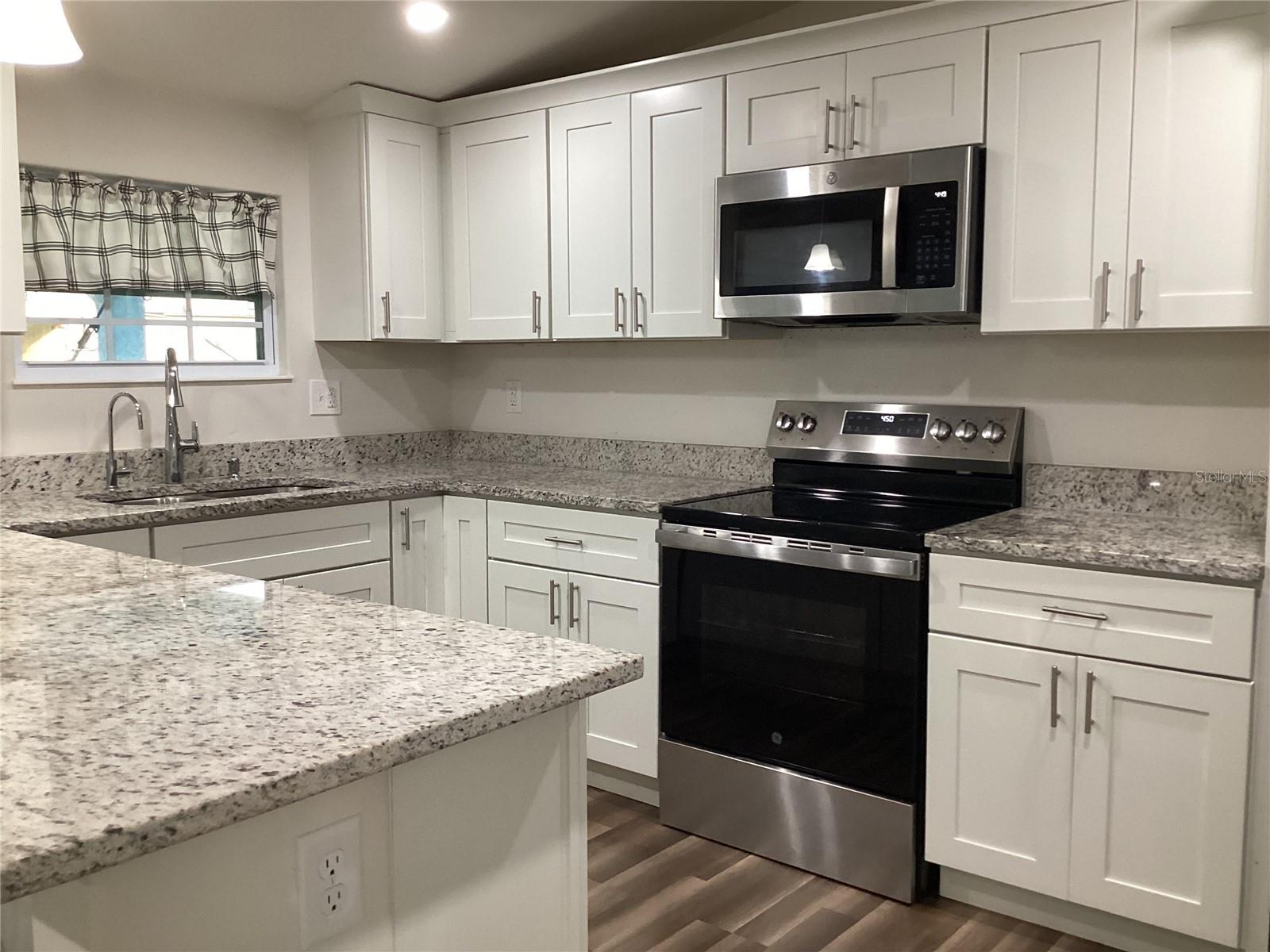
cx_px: 635
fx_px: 1137
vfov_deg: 45.4
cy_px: 476
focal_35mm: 31
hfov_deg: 58.4
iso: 160
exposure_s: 1/60
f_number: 2.4
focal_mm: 3.3
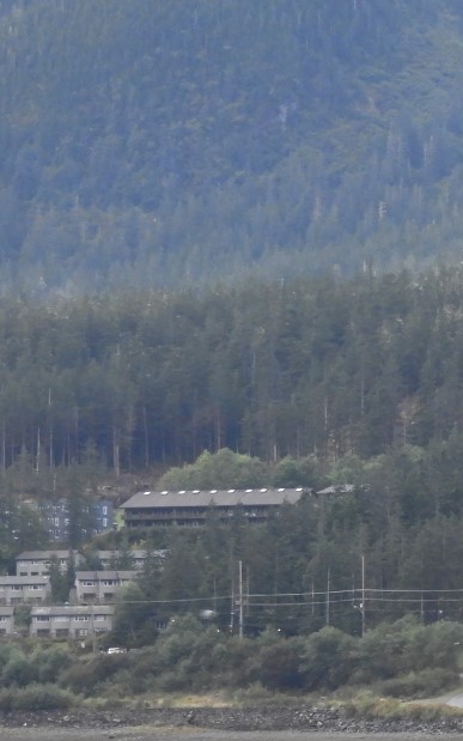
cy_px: 642
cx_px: 833
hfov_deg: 4.2
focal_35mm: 308
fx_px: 6217
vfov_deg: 6.8
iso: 400
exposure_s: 1/30
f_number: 5
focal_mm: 22.4
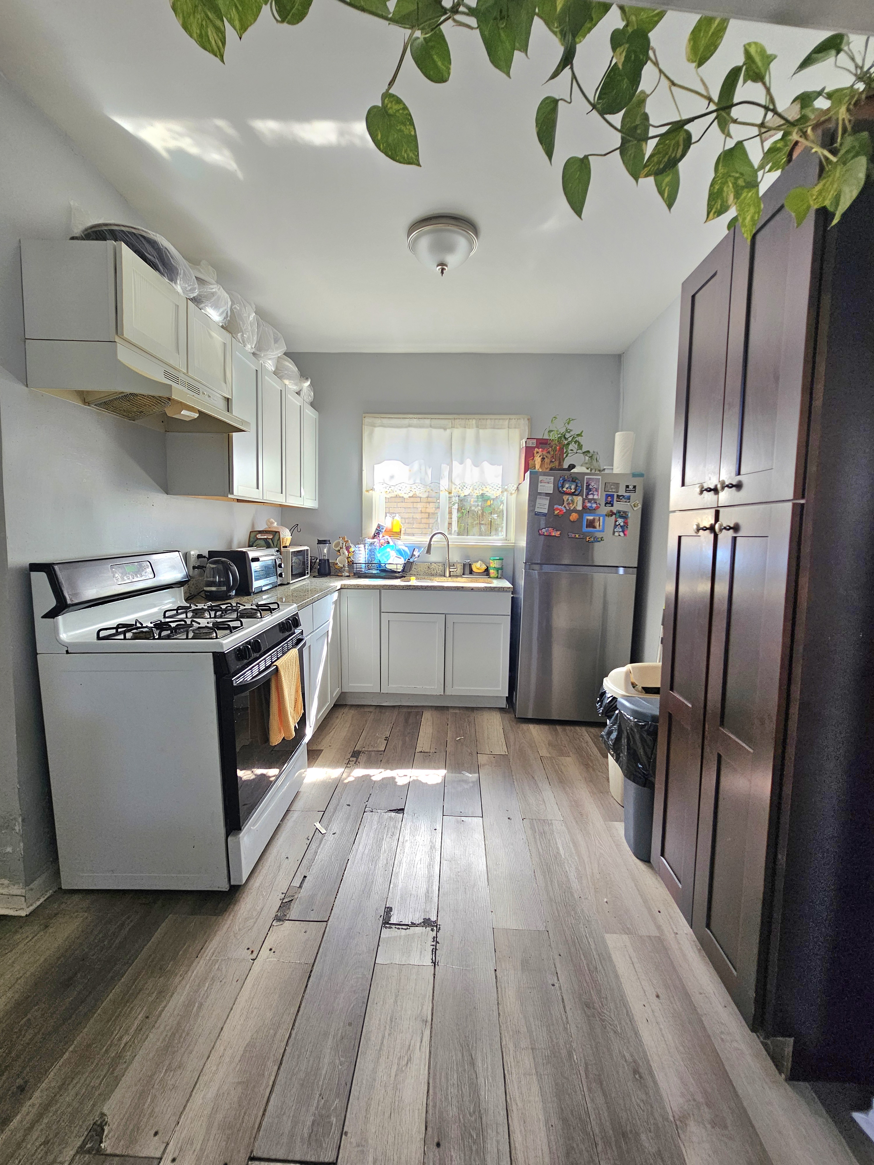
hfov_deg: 89.9
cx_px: 437
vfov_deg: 106.2
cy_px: 582
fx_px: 438
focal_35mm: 13
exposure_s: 1/60.2
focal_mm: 2.2
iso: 64
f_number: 2.2
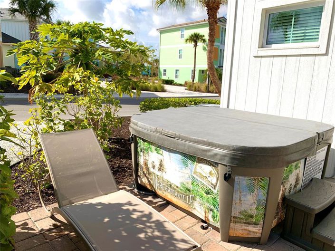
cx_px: 168
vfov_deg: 53.0
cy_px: 126
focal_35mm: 26
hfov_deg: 67.3
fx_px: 251
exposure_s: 1/3401
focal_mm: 4.25
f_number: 1.8
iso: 25
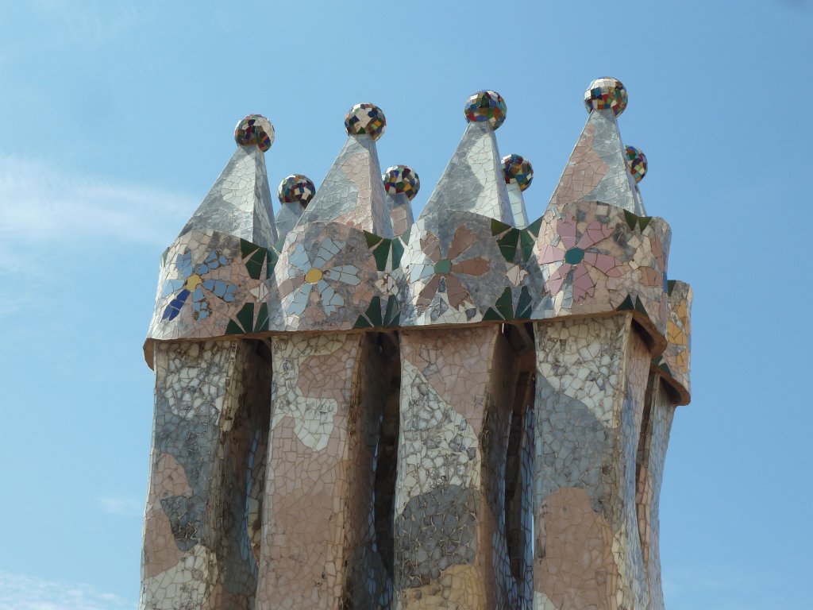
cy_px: 305
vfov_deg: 23.3
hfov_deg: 30.7
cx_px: 406
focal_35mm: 63
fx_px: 1480
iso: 80
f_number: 5
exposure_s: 1/500
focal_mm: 10.3
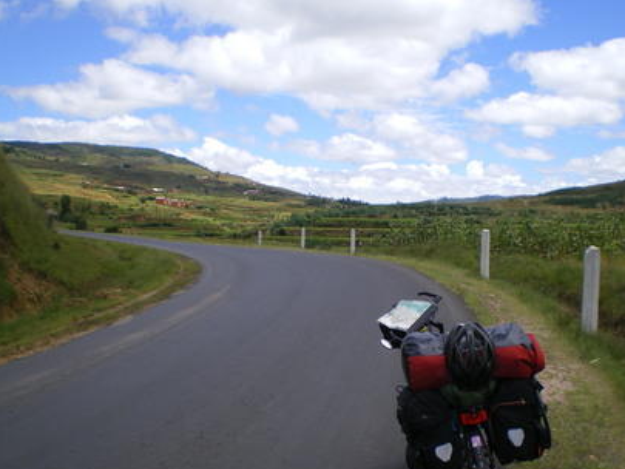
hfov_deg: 44.7
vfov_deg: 34.3
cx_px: 341
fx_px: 759
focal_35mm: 42
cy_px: 258
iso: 64
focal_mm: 6.3
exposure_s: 1/320
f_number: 4.6
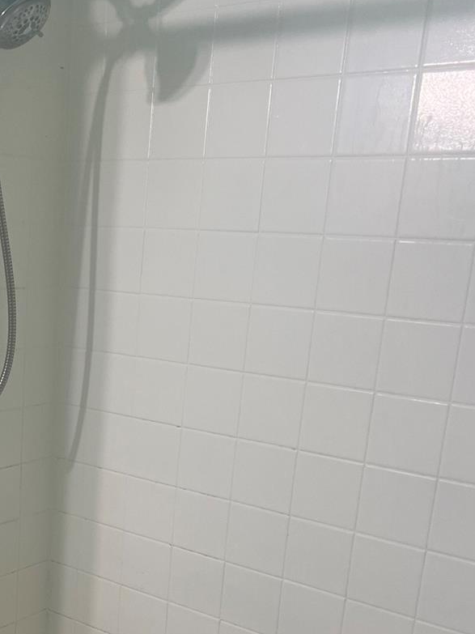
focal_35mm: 51
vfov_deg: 36.5
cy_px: 484
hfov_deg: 27.4
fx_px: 933
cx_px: 39
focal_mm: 5.7
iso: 80
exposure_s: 1/60
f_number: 1.5
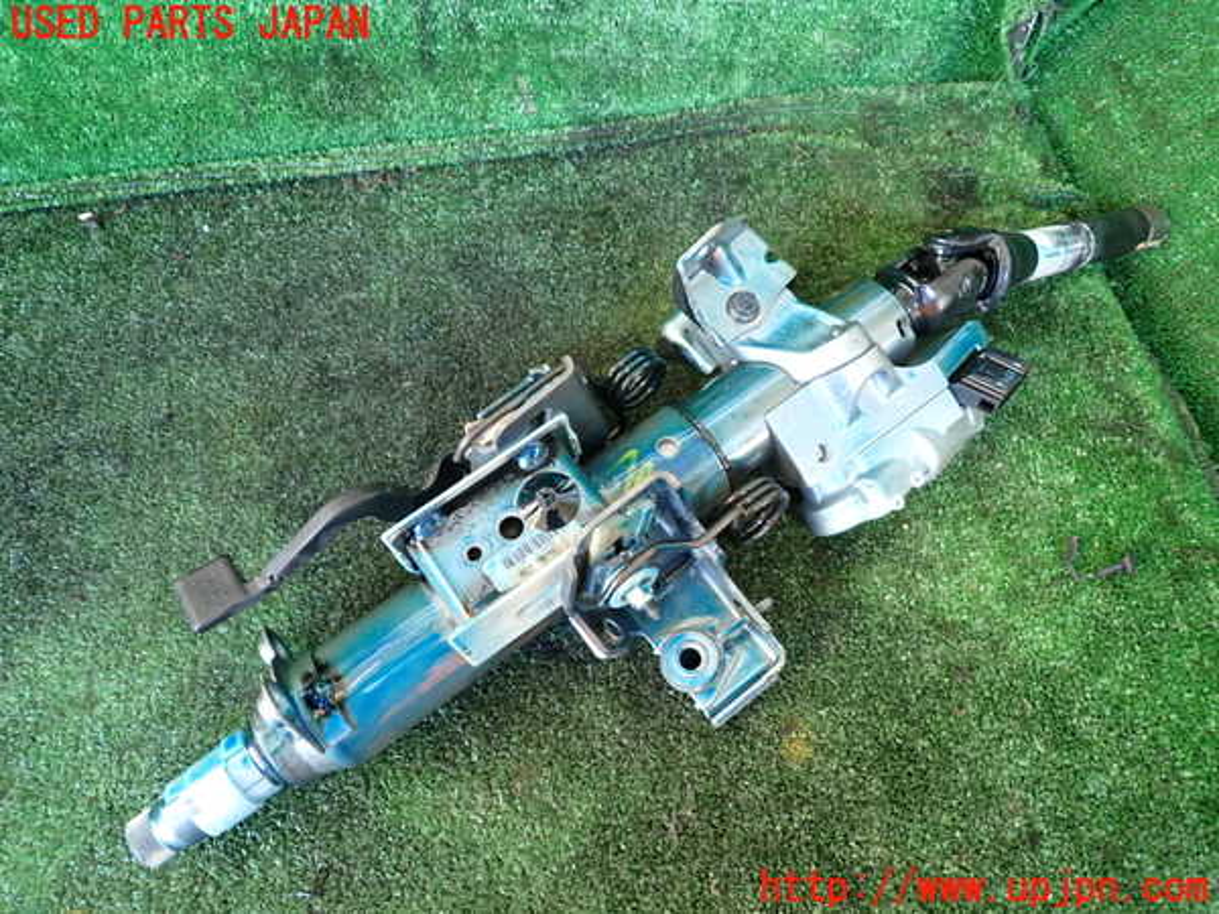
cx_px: 610
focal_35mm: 25
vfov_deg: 54.9
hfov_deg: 69.4
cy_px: 457
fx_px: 880
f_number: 2
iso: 200
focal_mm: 4.5
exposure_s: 1/30
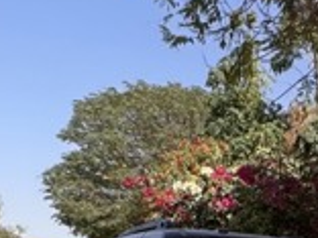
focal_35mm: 54
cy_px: 427
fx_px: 496
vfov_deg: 19.9
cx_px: 302
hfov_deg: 33.2
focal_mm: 2.22
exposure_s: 1/1477
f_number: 2.2
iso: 50
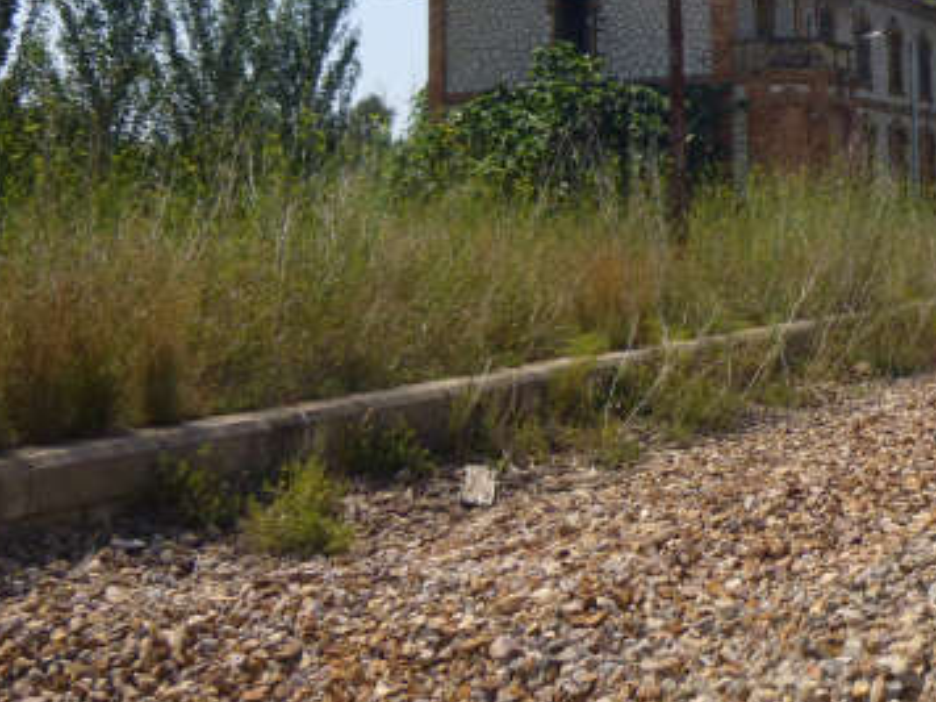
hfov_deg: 33.6
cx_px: 849
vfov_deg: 25.9
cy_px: 29
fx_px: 1460
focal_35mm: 54
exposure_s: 1/200
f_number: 9
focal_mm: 4.5
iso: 100
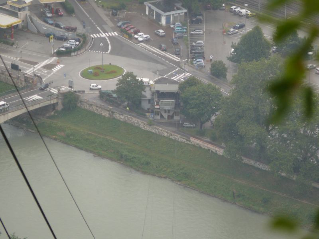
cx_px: 160
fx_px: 3870
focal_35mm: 420
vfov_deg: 3.5
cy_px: 120
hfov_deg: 4.7
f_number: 3.7
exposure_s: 1/100
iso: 100
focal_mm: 88.8
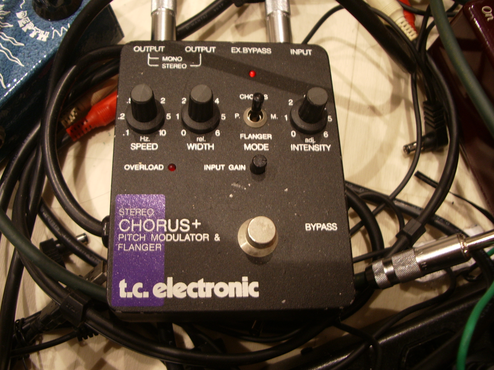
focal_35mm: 35
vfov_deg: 40.7
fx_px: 499
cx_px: 247
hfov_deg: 52.6
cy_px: 185
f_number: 2.6
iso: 100
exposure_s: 1/5
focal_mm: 5.8
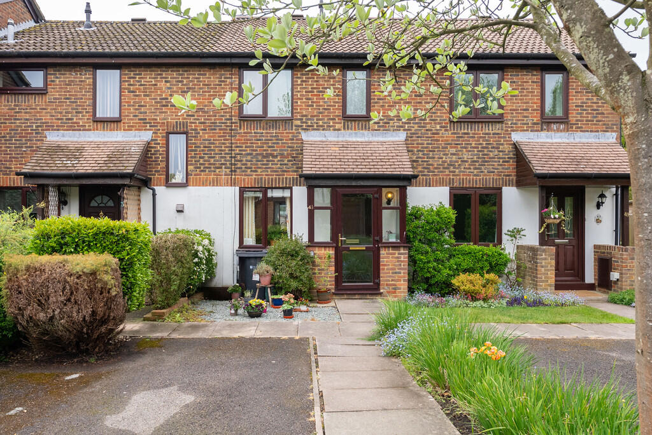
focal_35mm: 24
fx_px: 426
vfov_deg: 54.2
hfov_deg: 74.9
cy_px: 218
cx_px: 326
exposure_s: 1/400
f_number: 7.1
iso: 1250
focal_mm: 23.5
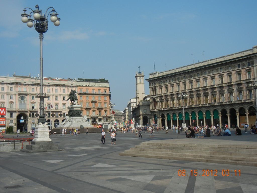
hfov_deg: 42.1
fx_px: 334
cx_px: 128
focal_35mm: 45
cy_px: 96
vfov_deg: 32.2
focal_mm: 8.1
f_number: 7.6
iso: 160
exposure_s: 1/493
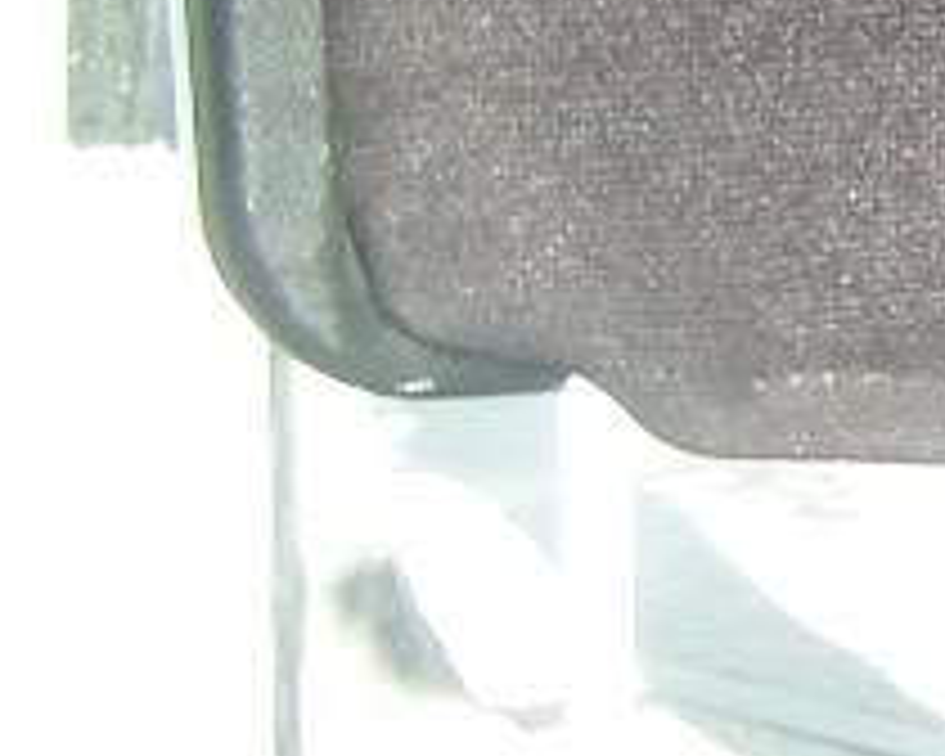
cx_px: 2264
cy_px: -360
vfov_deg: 8.4
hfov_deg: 9.5
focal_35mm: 181
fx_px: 5062
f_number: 2.8
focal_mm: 6.3
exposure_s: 1/30
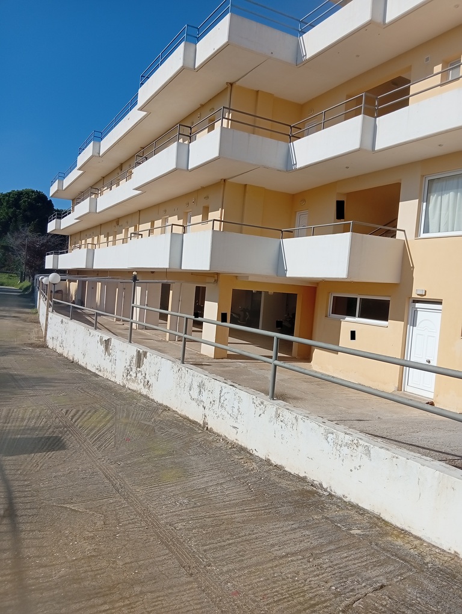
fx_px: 462
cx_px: 231
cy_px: 307
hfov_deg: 53.2
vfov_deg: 67.2
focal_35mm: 26
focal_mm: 3.96
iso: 50
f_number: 1.8
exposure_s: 1/1399
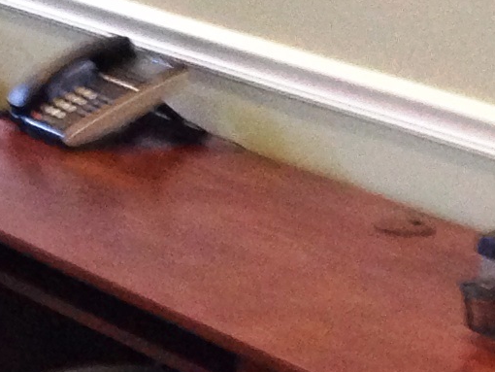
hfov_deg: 8.9
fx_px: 3019
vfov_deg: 7.0
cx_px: -472
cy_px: 159
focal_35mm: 211
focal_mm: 4.13
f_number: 2.4
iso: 400
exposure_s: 1/17
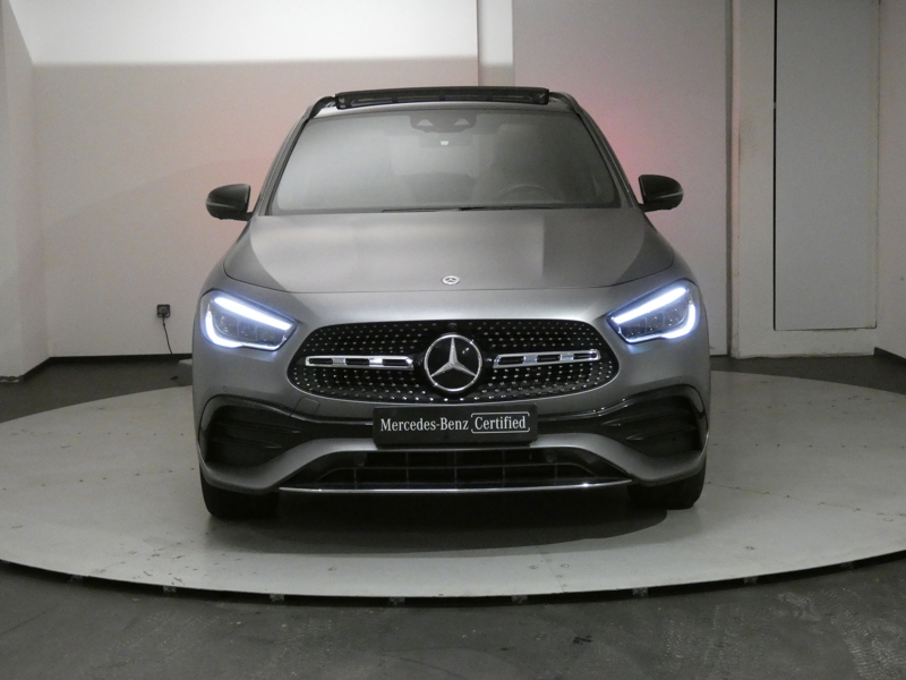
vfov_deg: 25.2
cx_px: 453
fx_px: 1518
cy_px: 340
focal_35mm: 58
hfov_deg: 33.2
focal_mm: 10.4
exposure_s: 1/80
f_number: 4.1
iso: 1600
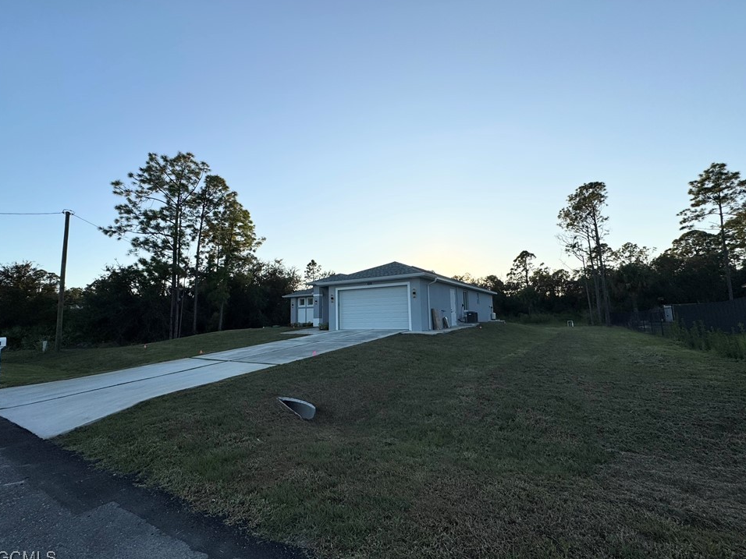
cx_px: 382
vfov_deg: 81.7
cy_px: 276
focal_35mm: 15
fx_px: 323
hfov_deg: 98.2
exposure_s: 1/1789
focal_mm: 2.22
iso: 50
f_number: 2.2
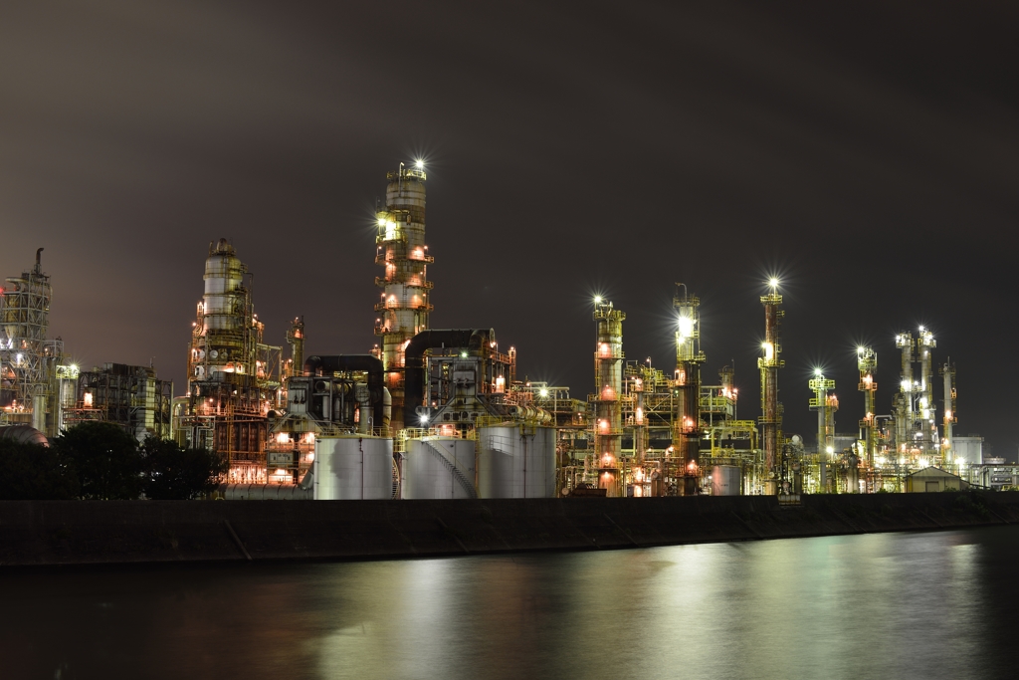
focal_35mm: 50
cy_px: 340
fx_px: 1415
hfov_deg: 39.6
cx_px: 510
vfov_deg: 27.0
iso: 100
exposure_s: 30
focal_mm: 50
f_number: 8
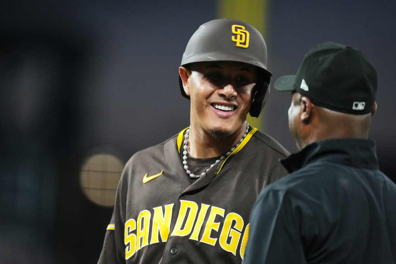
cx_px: 198
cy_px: 132
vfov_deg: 2.3
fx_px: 6598
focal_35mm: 600
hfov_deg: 3.4
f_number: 4
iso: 5000
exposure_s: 1/1600
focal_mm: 600
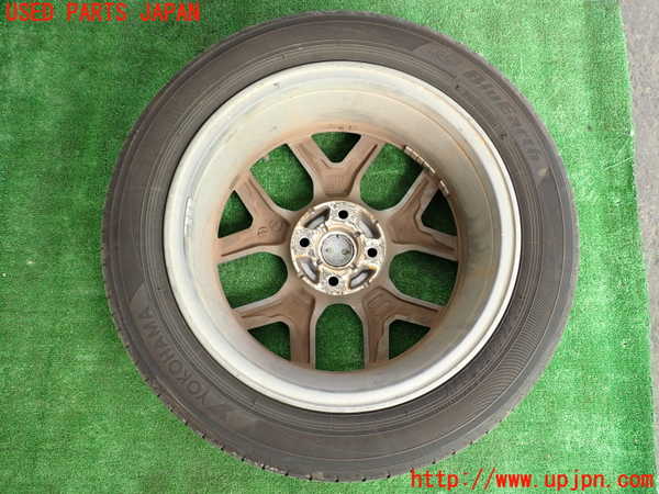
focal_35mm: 32
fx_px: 609
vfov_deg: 44.2
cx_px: 330
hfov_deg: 56.8
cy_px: 247
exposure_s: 1/125
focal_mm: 5.79
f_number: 2.4
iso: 250
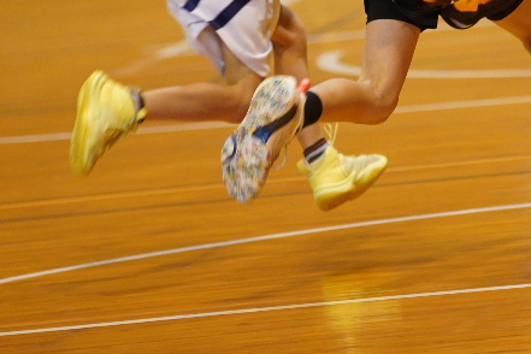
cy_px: -98
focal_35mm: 535
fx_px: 7891
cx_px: 500
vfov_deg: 2.6
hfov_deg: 3.9
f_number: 2.8
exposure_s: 1/250
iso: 2500
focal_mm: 200
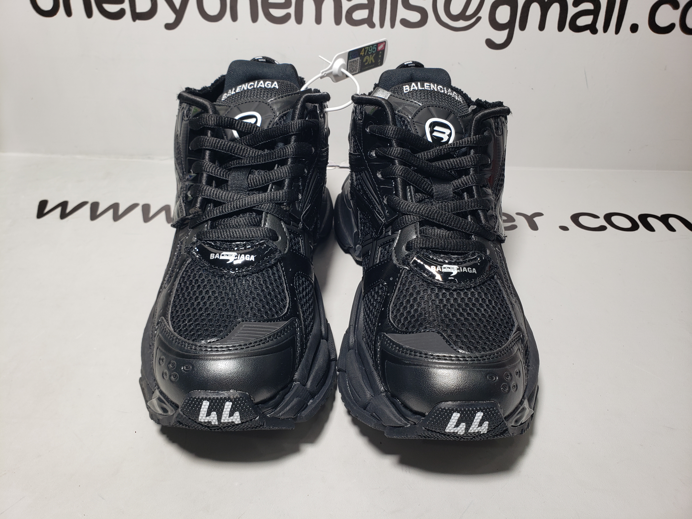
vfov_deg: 53.1
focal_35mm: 26
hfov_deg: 67.3
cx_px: 346
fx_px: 520
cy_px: 260
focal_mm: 4.3
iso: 50
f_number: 2.4
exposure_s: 1/118
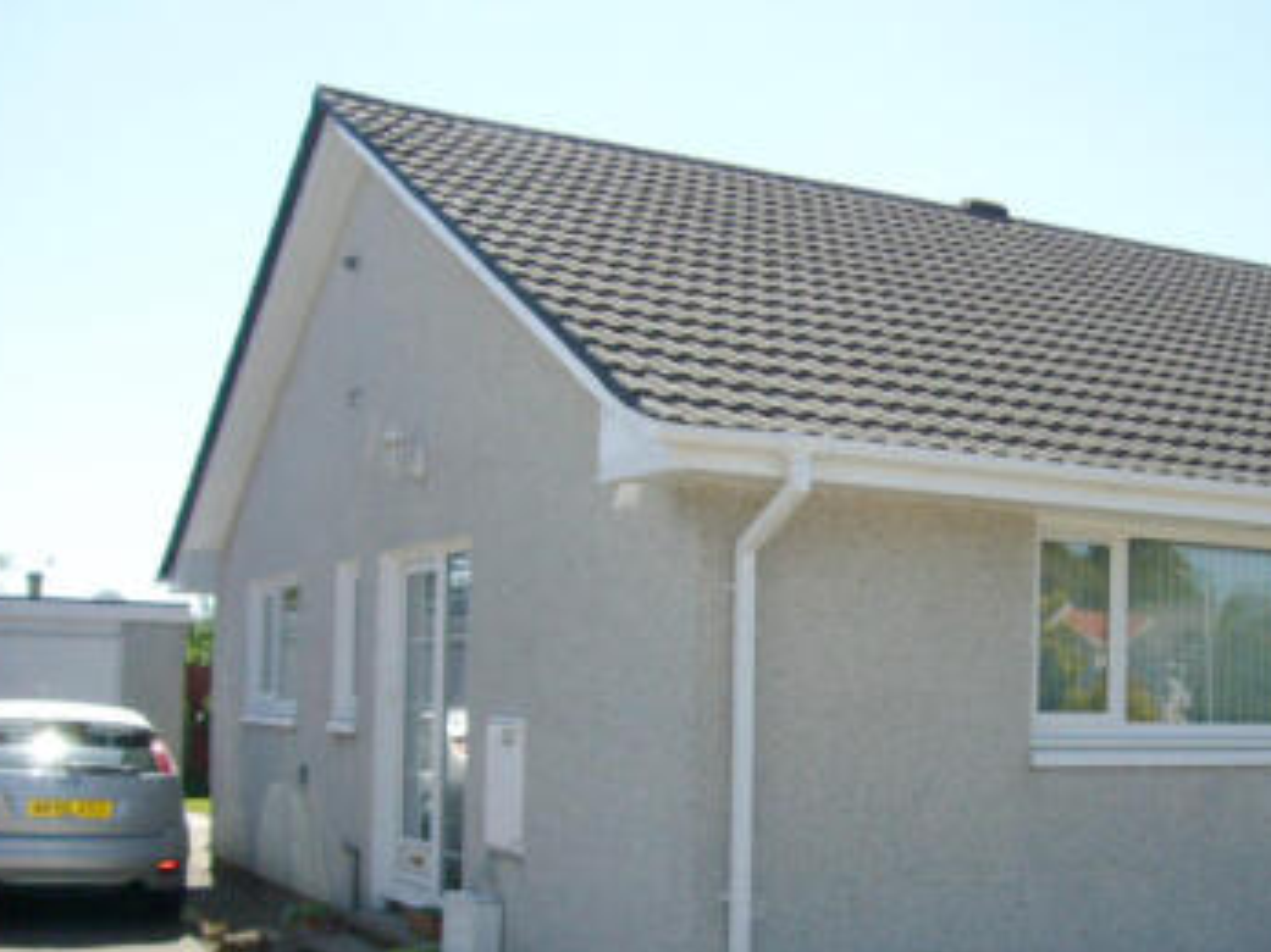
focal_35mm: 47
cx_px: 837
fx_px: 1725
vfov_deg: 30.5
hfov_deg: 40.0
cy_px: 676
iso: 80
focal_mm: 4.6
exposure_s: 1/250
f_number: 5.6
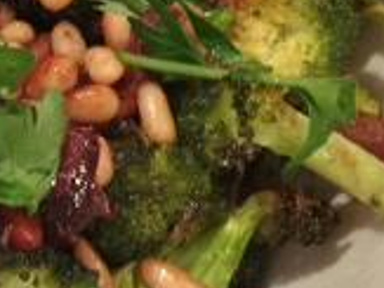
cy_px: 42
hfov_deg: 16.6
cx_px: -59
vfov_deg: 12.9
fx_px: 1264
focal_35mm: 114
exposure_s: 1/10
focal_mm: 4.15
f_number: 2.2
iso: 125
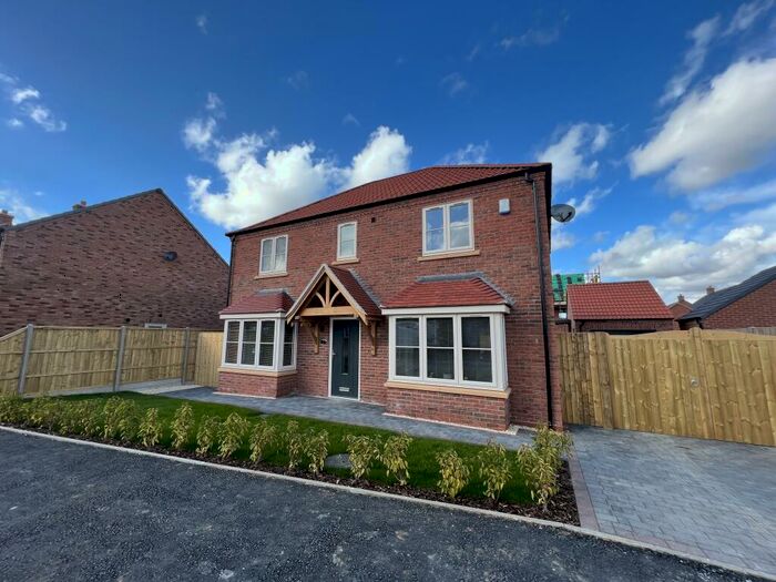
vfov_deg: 89.9
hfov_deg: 106.2
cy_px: 291
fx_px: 291
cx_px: 388
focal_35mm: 13
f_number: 1.8
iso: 32
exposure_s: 1/475
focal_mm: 1.57
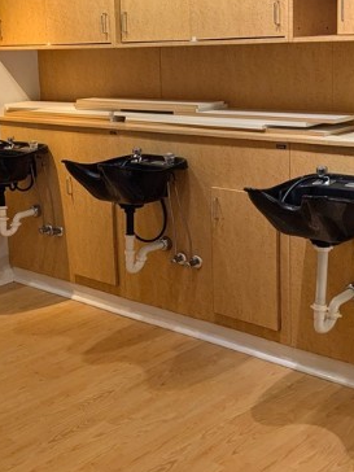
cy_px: 175
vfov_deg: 33.6
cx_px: 141
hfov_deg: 25.6
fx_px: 777
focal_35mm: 57
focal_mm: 4.38
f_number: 1.73
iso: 215
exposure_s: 1/120
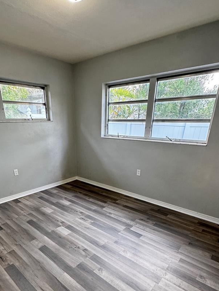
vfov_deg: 76.9
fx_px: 177
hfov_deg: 63.1
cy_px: 190
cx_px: 93
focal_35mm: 21
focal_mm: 2.22
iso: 320
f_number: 2.2
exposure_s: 1/60
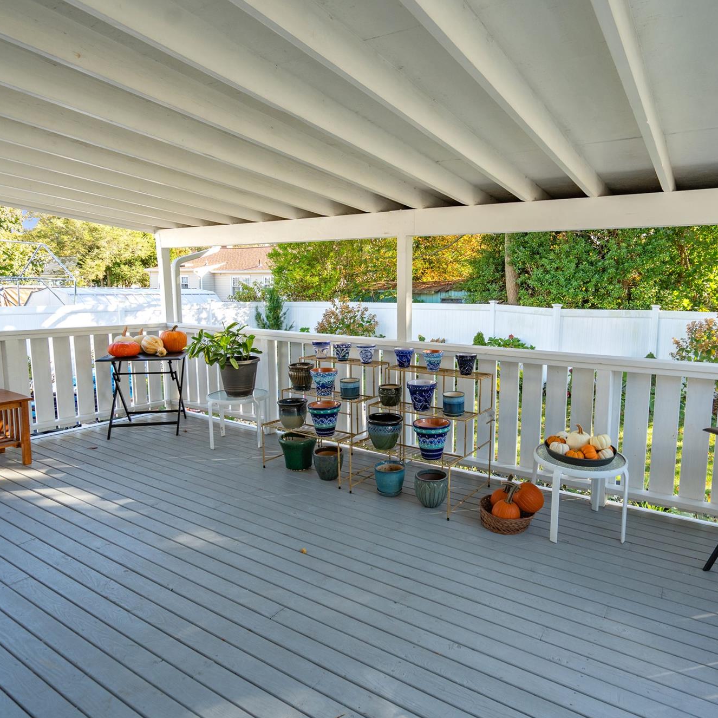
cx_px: 429
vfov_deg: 72.1
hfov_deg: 71.4
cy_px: 352
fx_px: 493
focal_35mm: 21
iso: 400
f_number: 5
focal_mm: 16
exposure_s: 1/200
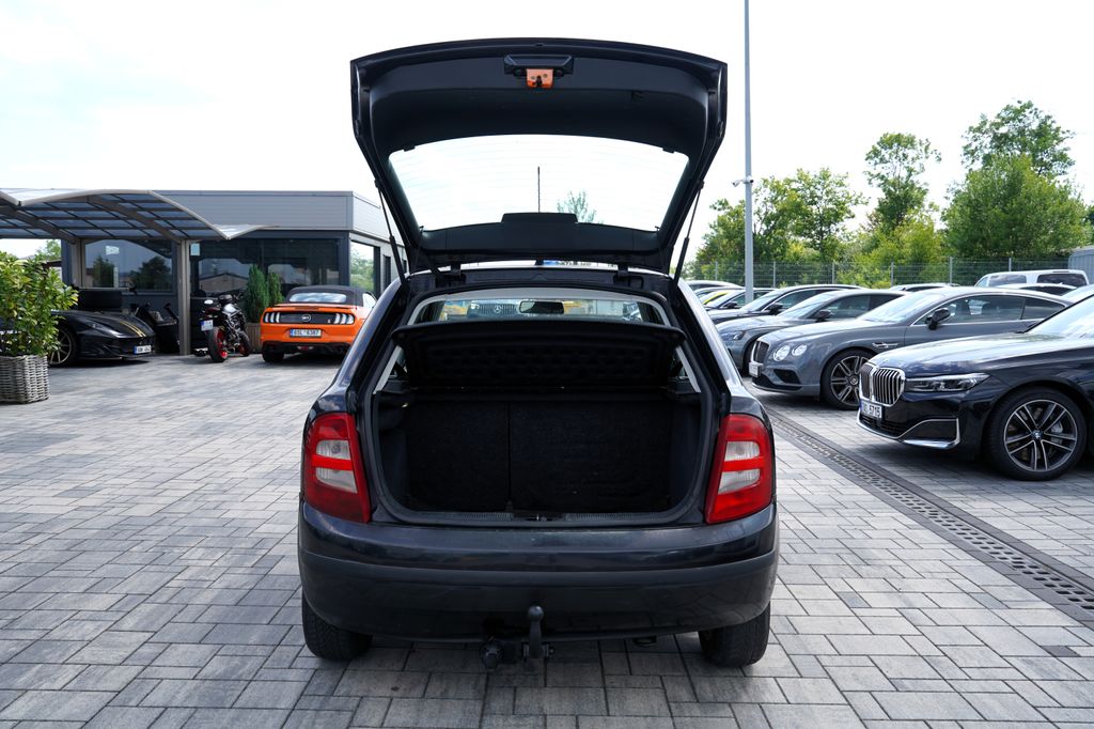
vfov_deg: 44.9
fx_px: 881
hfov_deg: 63.7
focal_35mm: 29
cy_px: 364
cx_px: 547
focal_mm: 29
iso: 100
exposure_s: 1/200
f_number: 7.1
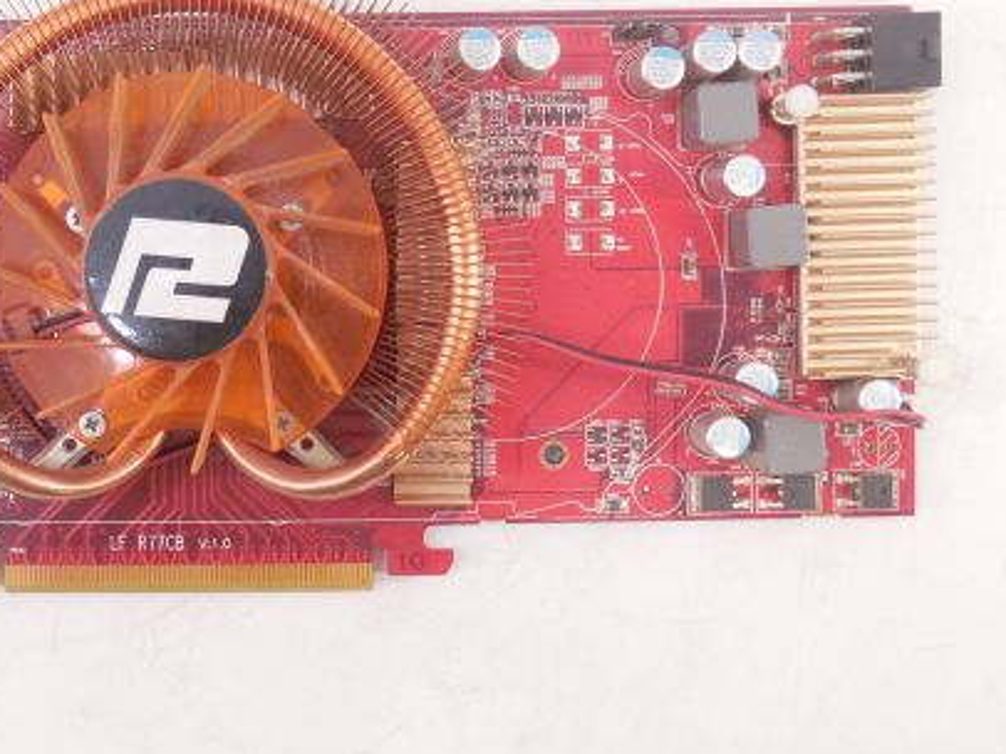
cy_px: 310
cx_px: 263
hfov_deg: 44.4
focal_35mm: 41
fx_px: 1191
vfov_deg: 35.0
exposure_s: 1/30
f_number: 3.5
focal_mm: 4.6
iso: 250
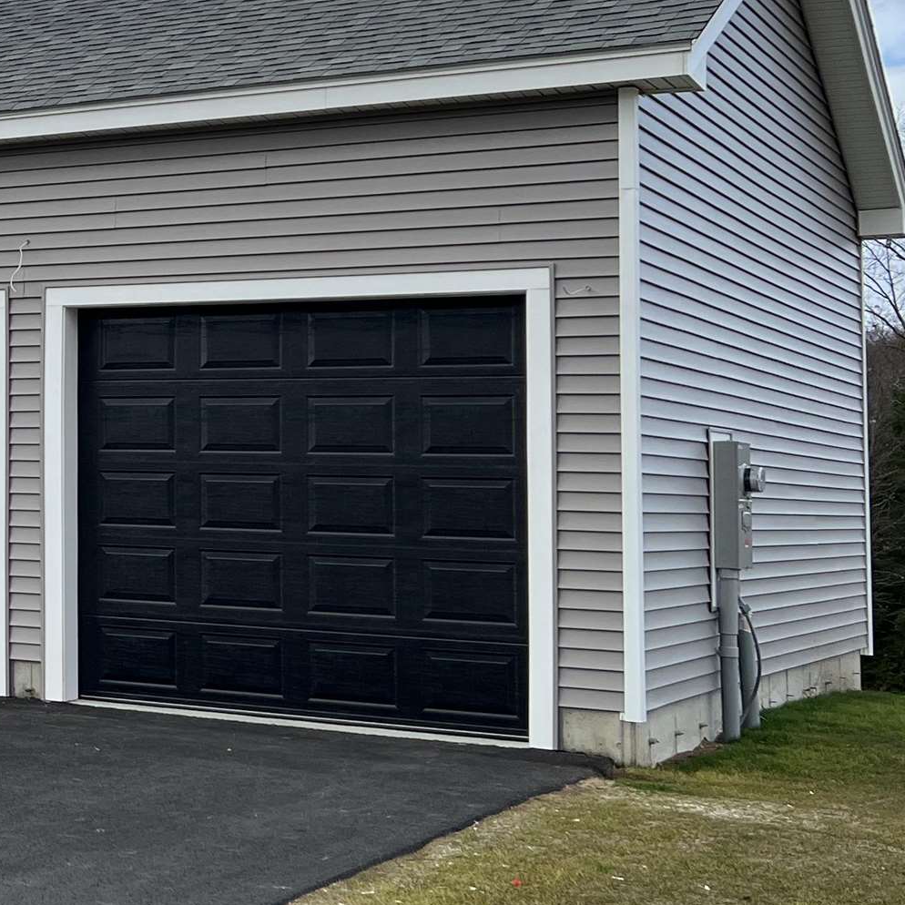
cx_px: -362
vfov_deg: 24.2
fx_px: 2100
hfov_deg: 21.3
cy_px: 320
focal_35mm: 71
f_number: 1.5
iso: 50
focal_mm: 5.7
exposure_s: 1/2353
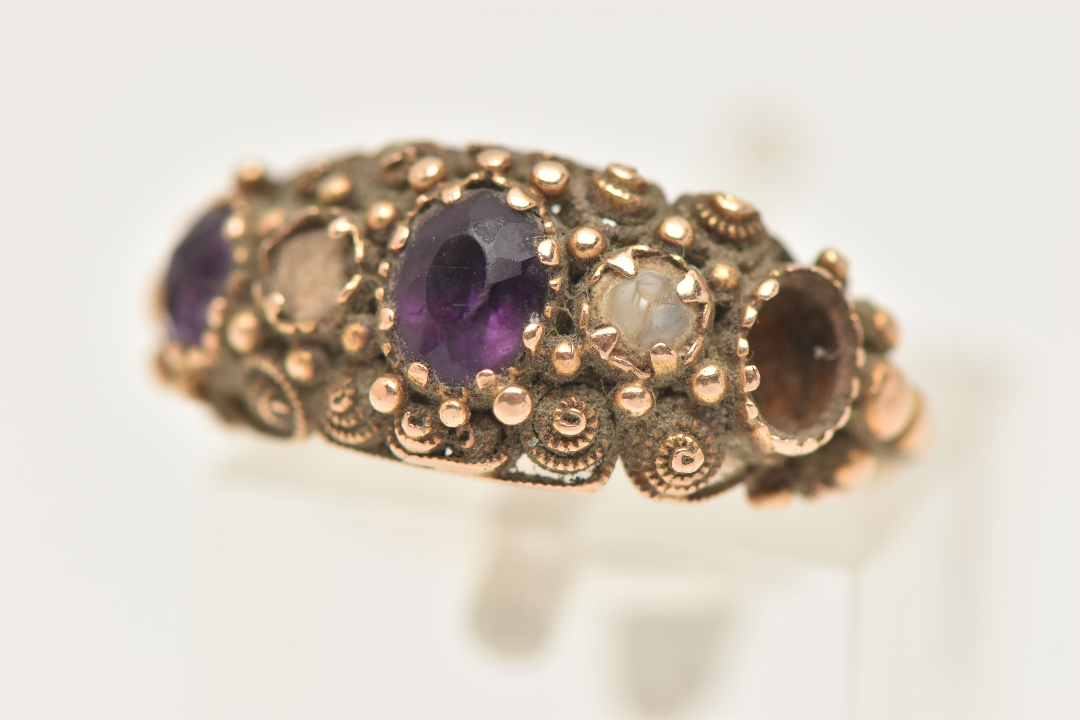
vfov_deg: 8.7
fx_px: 4725
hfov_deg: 13.0
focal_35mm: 158
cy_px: 360
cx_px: 540
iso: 400
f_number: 9
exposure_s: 1/100
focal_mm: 105
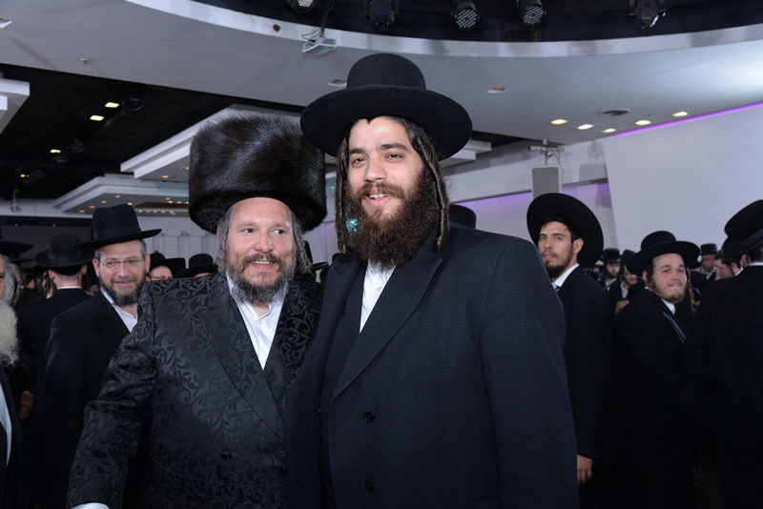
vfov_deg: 41.1
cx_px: 382
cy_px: 254
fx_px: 678
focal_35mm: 32
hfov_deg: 58.7
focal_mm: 32
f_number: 6.3
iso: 800
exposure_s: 1/160
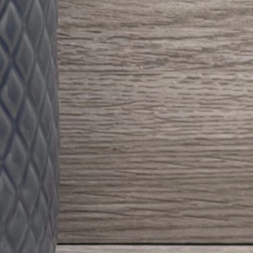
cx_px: 477
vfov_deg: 5.7
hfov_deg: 5.6
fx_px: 2530
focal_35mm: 306
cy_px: 147
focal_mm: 9
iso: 80
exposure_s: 1/100
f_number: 2.8
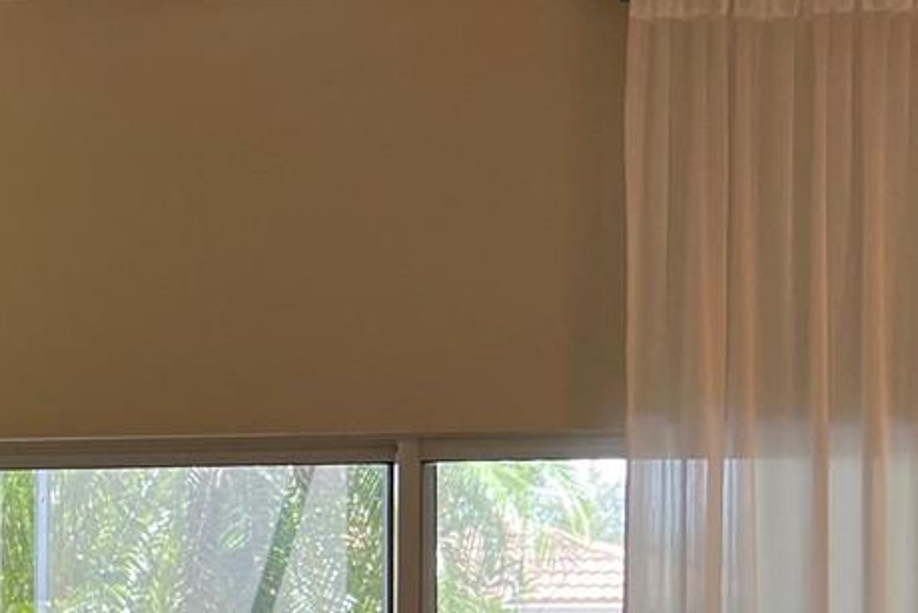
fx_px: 2398
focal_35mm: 94
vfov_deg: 14.1
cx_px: -259
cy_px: 741
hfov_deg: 20.0
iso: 100
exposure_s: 1/120
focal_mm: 5.7
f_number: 1.5
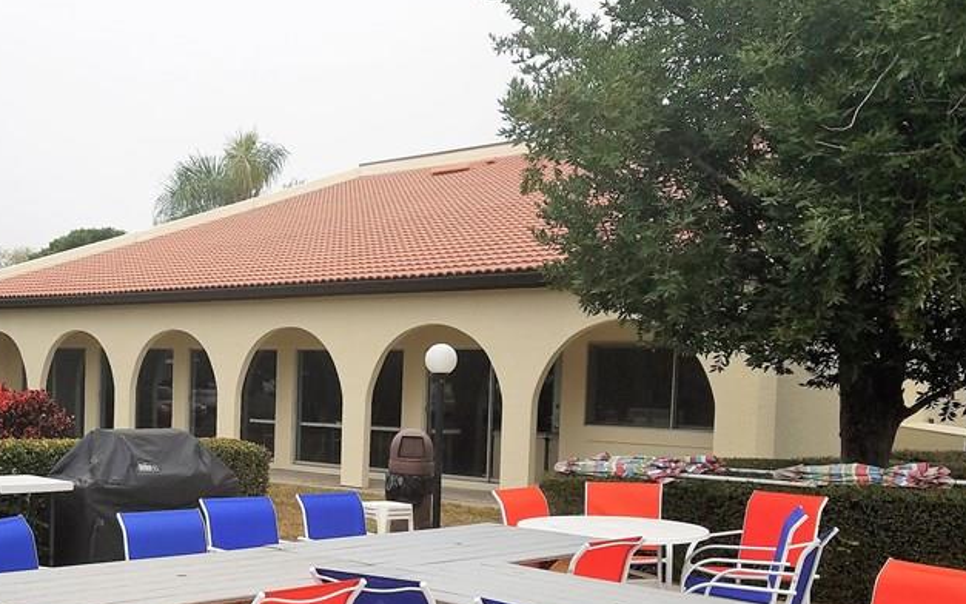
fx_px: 1185
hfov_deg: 43.3
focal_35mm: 45
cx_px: 273
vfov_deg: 28.2
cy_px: 451
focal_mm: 4.2
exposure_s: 1/578
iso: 50
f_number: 1.7
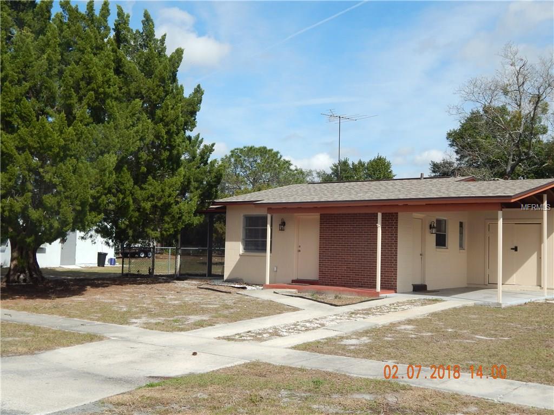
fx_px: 688
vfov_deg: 33.6
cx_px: 277
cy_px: 208
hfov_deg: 43.9
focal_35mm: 43
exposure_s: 1/400
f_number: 7.1
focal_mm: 7.7
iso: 125
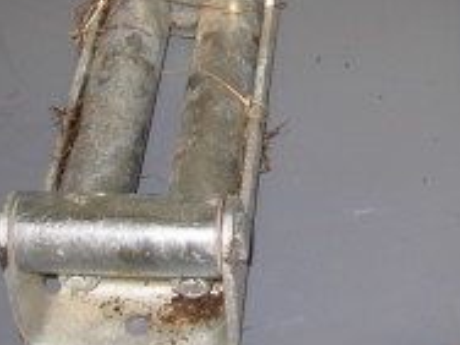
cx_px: 362
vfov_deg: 18.0
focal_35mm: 81
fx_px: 1076
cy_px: 69
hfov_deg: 23.8
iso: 50
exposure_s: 1/32
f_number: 2.9
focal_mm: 6.3
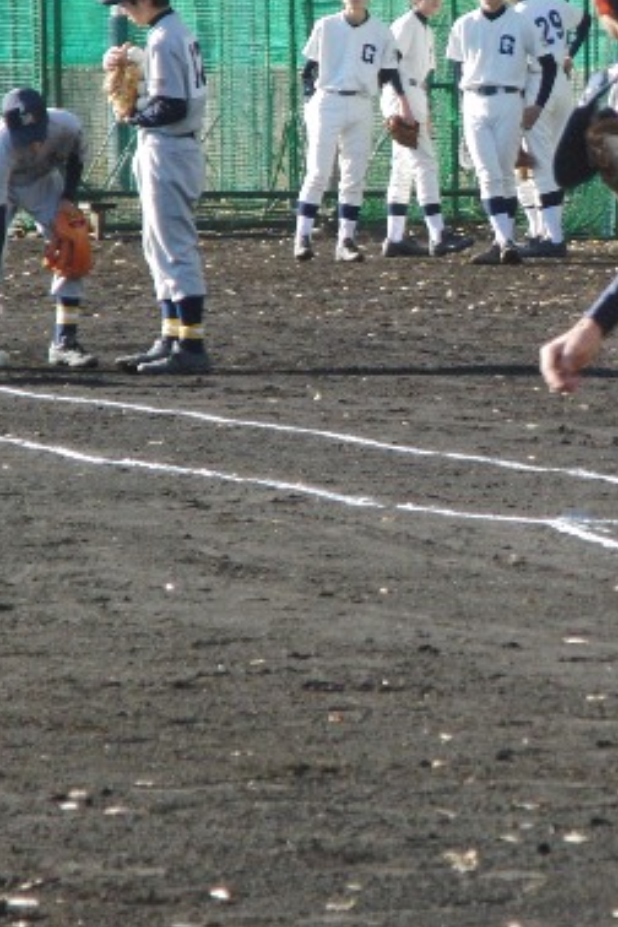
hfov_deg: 3.4
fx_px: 10531
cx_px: 618
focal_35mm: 409
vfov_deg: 5.0
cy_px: 363
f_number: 4.4
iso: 200
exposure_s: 1/400
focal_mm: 41
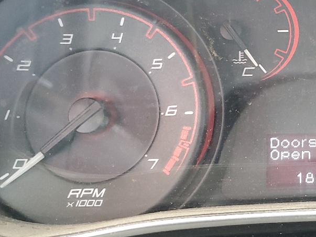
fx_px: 630
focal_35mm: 69
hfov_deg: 26.3
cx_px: 335
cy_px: 69
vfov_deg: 21.2
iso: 191
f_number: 1.5
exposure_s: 1/60.2
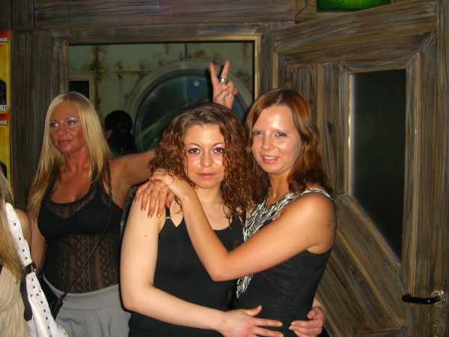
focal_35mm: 38
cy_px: 168
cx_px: 224
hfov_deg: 49.0
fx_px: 493
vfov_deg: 37.7
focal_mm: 7.9
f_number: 2.8
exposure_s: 1/60
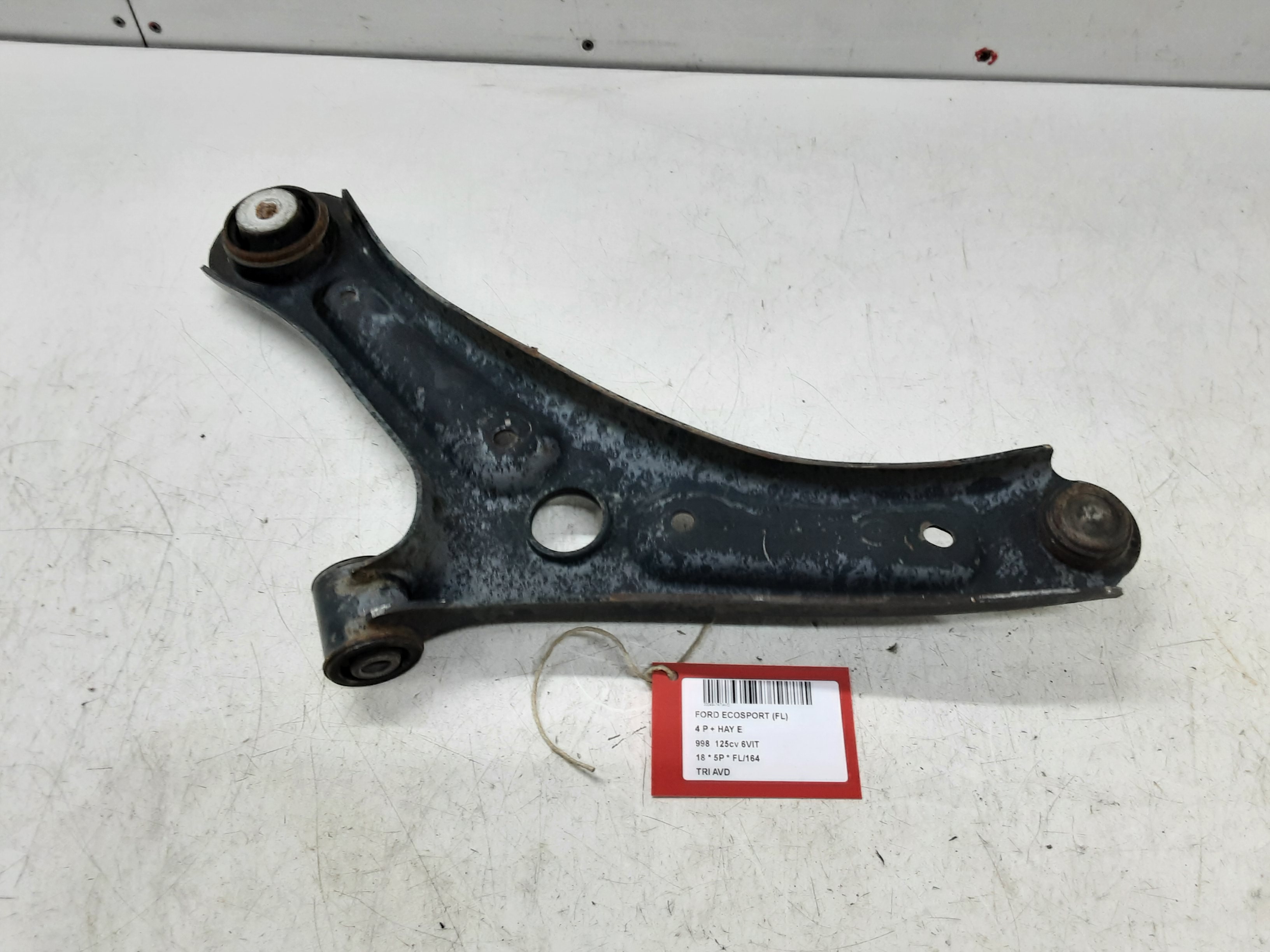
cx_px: 635
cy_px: 476
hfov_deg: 65.3
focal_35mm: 27
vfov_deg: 51.4
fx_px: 991
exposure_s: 1/50
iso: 80
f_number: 1.9
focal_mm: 2.91
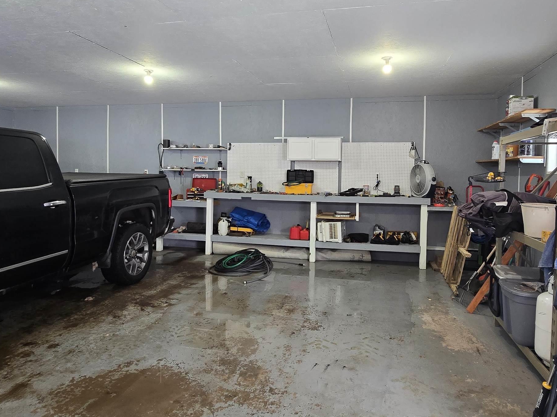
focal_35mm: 22
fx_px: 354
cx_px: 286
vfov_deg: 60.9
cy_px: 183
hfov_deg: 76.4
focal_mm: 2.2
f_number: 2.2
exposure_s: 1/60
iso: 160
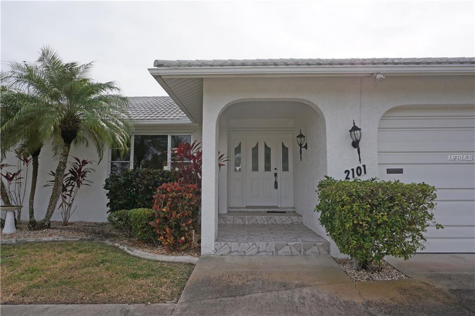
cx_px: 238
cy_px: 158
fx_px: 316
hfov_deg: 73.8
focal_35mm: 24
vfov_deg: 53.0
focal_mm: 16
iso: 100
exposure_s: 1/160
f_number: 11
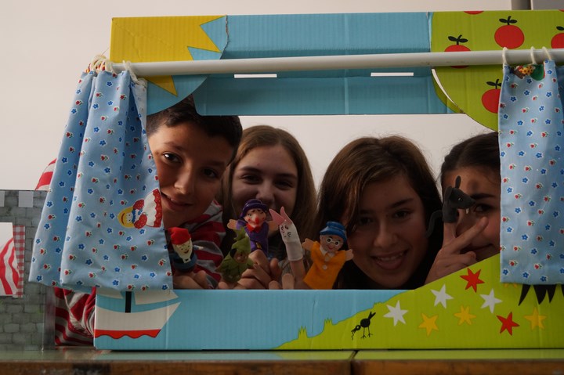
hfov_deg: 37.9
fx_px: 822
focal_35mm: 52
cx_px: 282
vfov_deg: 25.7
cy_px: 188
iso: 800
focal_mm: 35
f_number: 4.5
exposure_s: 1/160
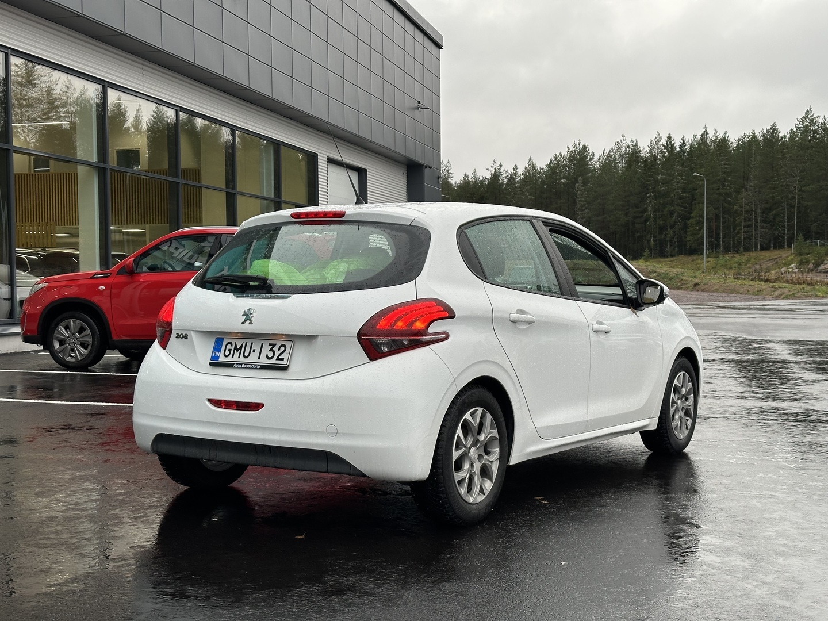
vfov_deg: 30.3
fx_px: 1148
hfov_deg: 39.7
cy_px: 310
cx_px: 414
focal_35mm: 48
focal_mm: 6.86
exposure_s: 1/216
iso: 50
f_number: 1.78
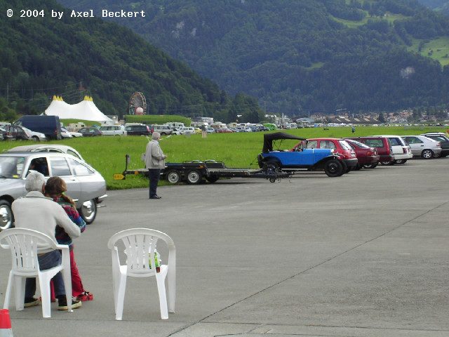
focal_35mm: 108
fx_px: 1401
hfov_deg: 18.2
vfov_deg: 13.7
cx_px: 224
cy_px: 168
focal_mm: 16.8
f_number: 4.9
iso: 50
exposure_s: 1/200
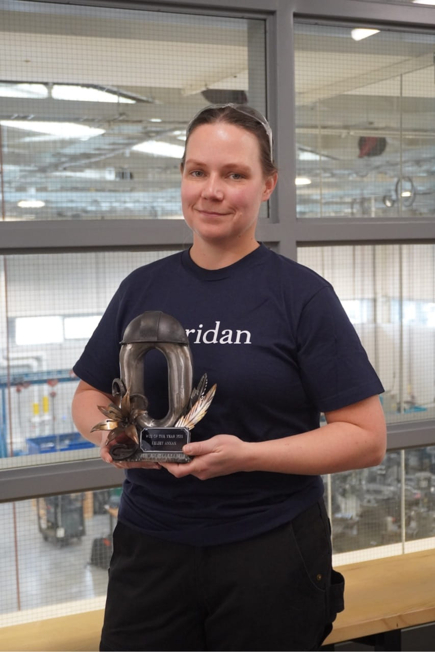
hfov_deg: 28.1
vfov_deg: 41.1
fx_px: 870
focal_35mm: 48
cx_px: 218
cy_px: 326
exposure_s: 1/160
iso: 2500
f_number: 5
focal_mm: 32
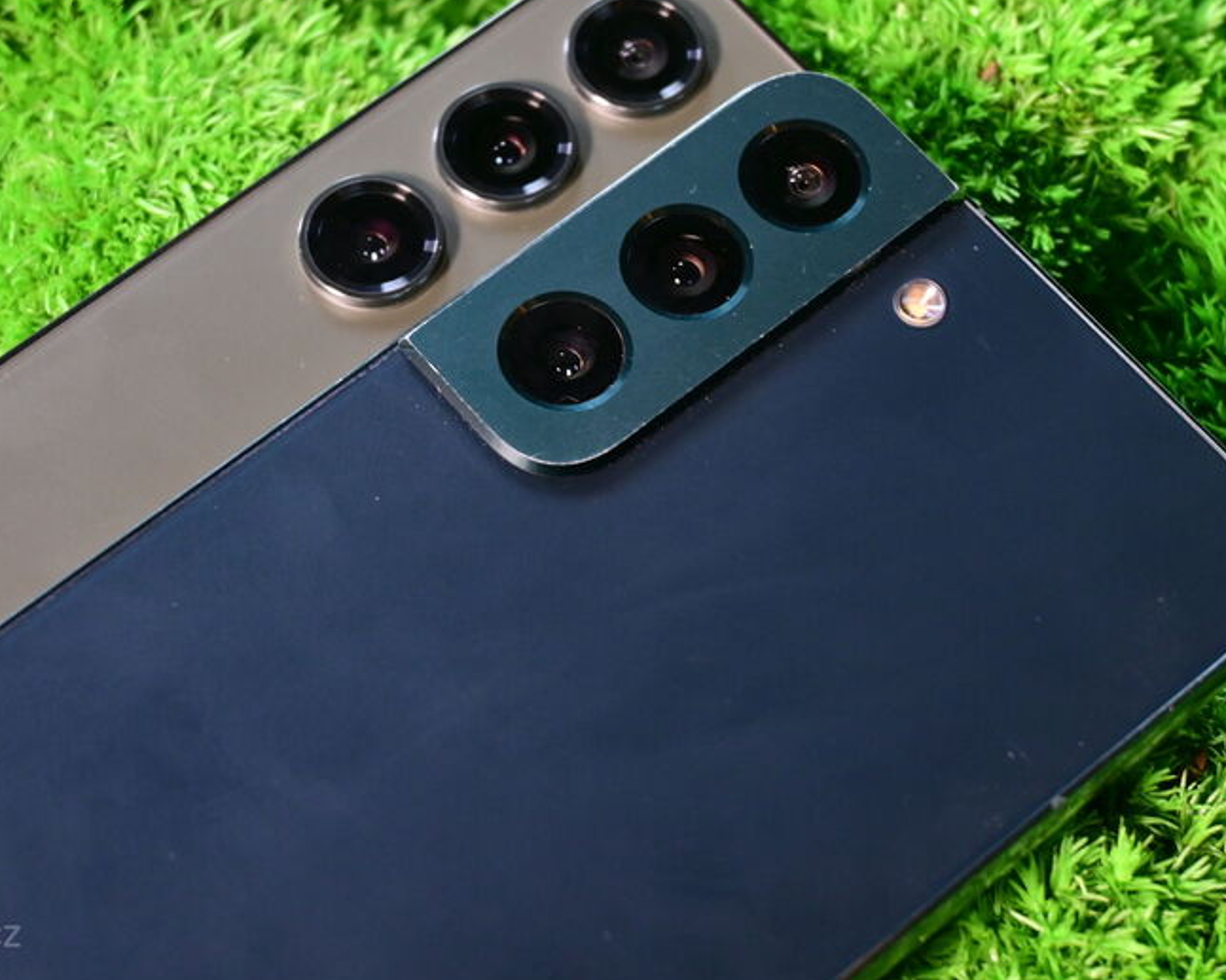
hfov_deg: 22.3
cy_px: 385
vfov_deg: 17.9
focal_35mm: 86
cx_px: 593
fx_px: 3108
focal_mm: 41
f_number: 5.6
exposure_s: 1/60
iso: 450
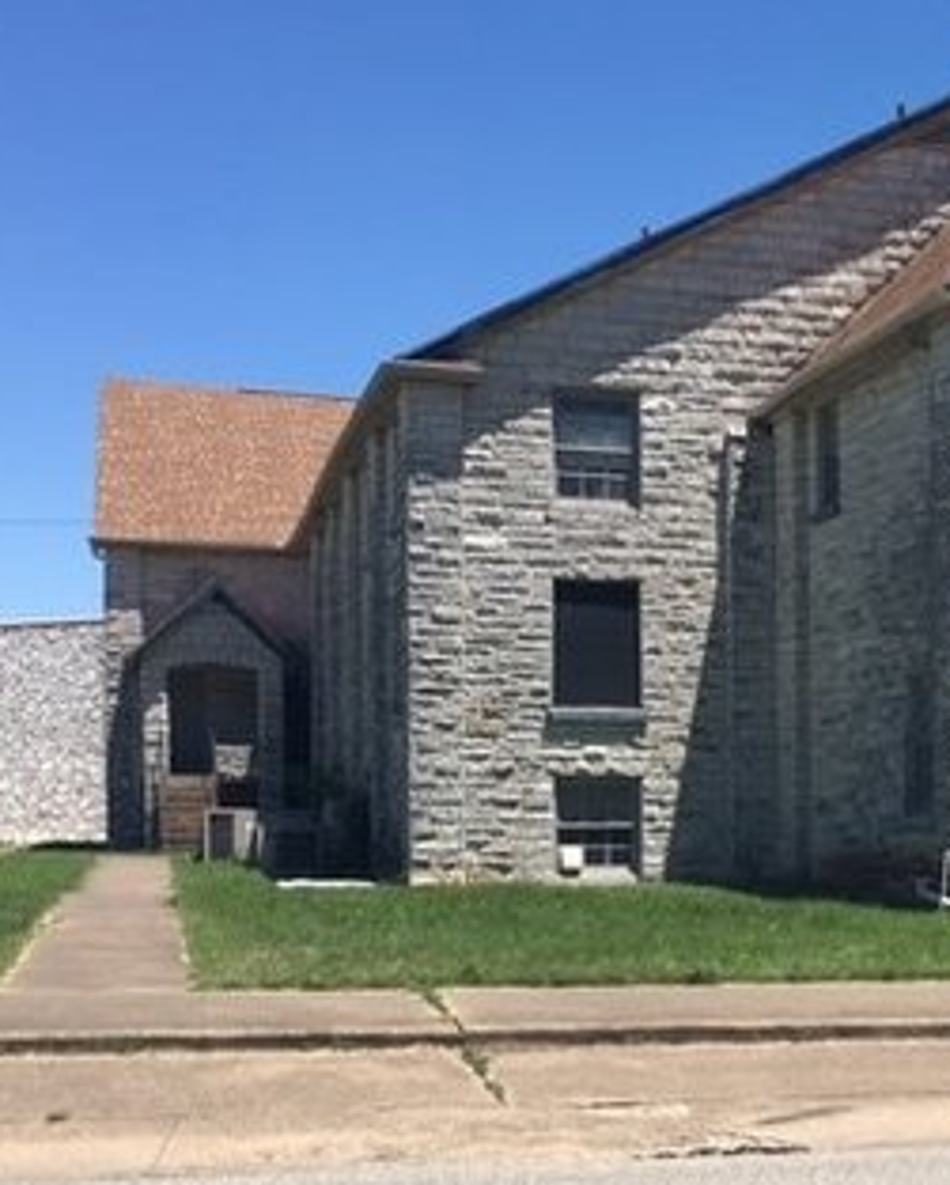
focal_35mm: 57
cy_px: 805
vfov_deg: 32.7
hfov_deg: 25.8
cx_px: 865
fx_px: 2000
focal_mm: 4.15
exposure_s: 1/1570
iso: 25
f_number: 2.2
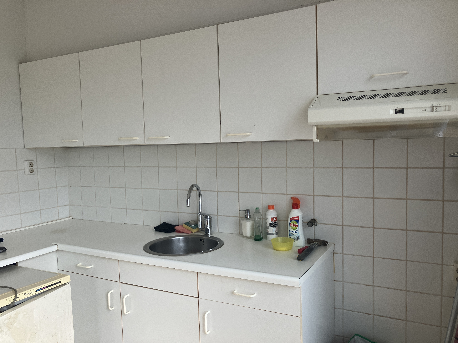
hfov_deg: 63.4
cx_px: 229
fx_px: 370
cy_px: 172
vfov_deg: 49.7
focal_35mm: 28
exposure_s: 1/121
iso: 40
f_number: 1.8
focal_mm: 3.99
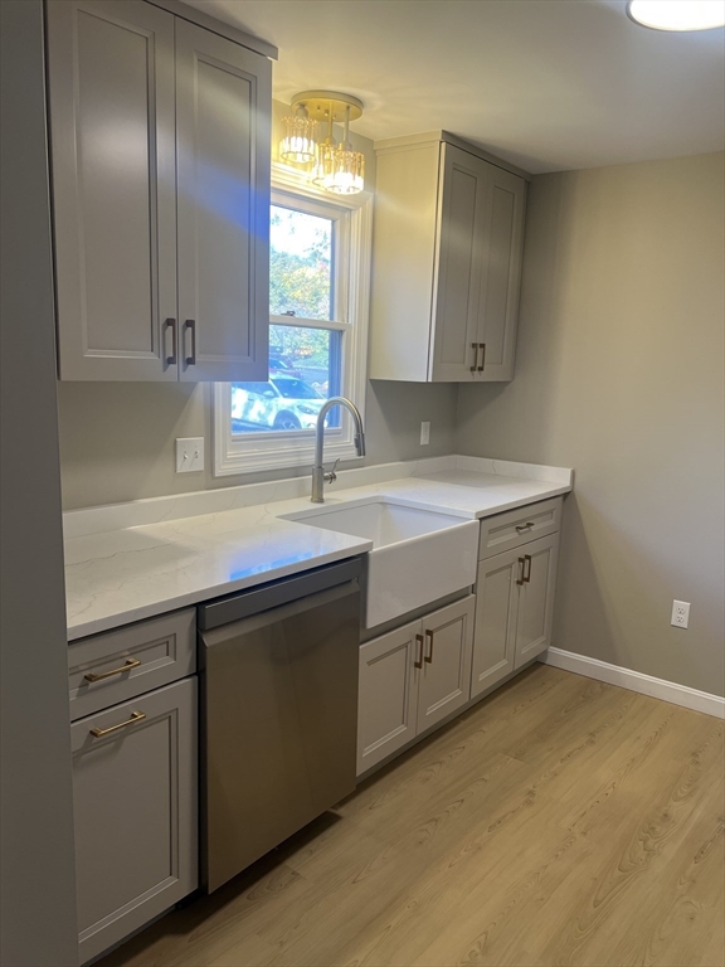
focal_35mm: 26
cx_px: 362
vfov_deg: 67.3
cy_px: 484
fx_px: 726
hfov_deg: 53.1
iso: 64
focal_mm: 5.7
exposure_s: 1/120
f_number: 1.5
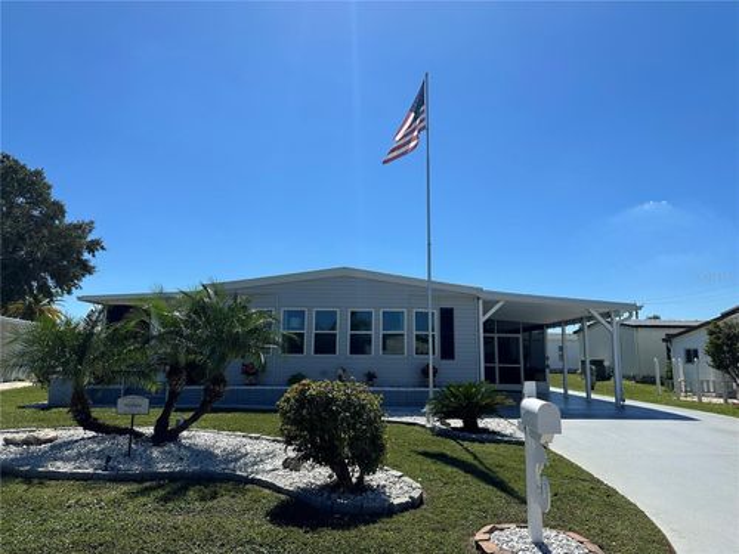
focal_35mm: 24
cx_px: 370
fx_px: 512
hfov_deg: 71.6
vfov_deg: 56.8
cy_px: 277
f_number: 1.78
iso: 80
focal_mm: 6.86
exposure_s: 1/7576
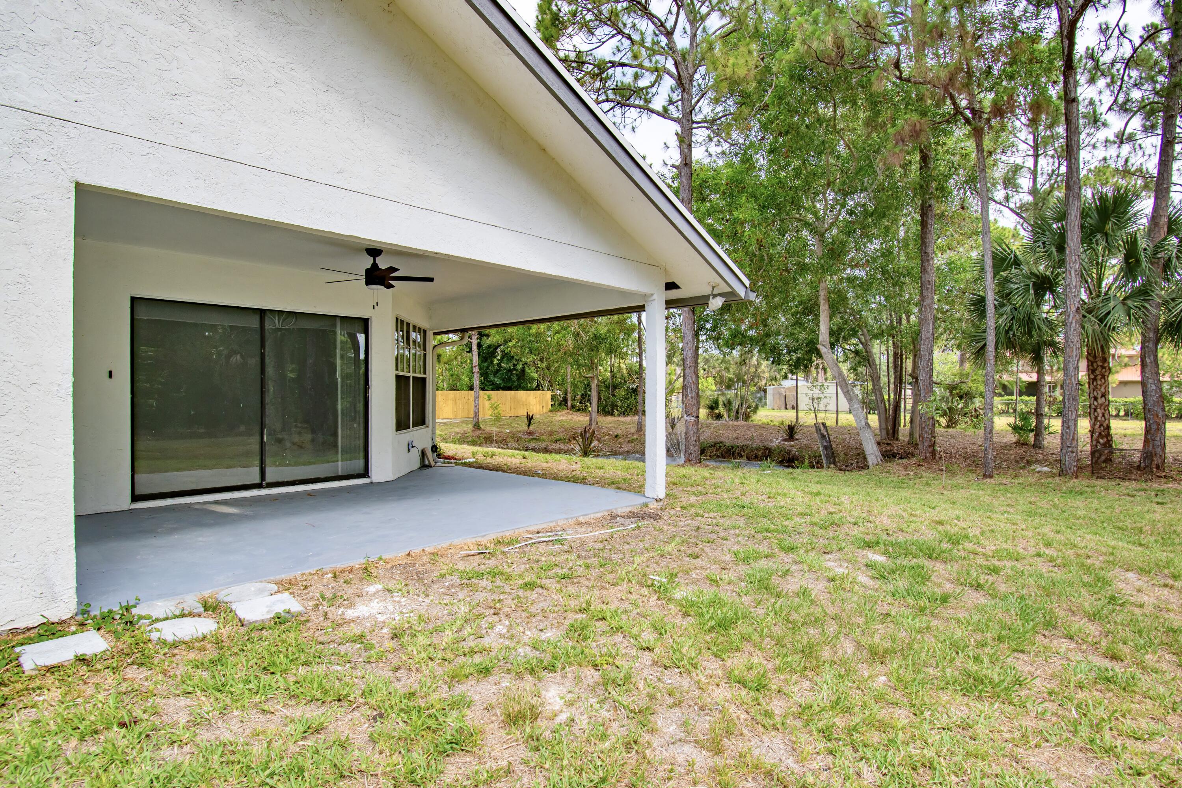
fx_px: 566
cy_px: 394
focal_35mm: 17
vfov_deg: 69.6
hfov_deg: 92.4
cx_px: 591
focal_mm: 11.5
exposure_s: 1/250
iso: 200
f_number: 8
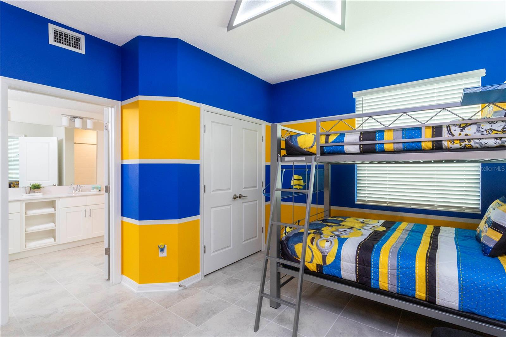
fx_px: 239
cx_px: 253
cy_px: 168
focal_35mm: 17
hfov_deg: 93.3
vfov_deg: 70.4
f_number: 13
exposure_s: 1/15
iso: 1000
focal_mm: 17
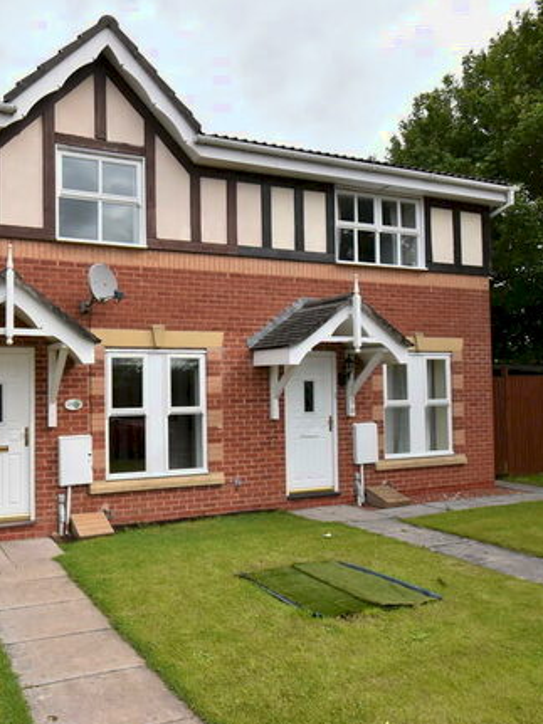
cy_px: 349
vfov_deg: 67.7
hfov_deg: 50.0
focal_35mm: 26
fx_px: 539
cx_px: 103
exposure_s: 1/1000
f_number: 9
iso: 800
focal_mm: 11
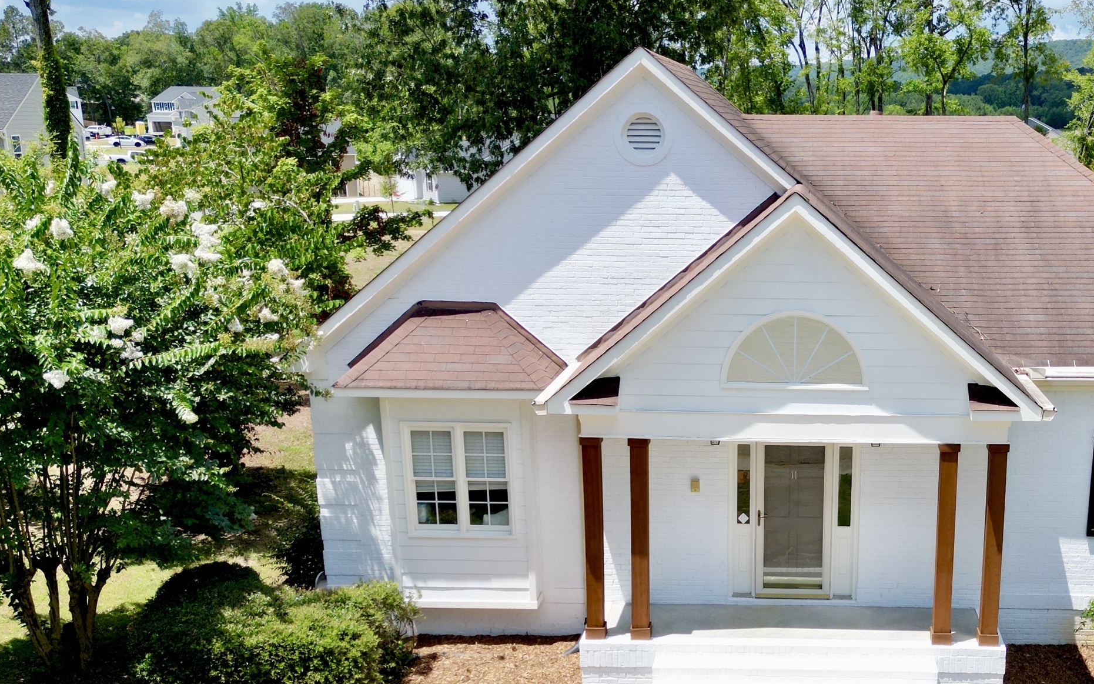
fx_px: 1252
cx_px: 766
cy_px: 478
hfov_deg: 46.1
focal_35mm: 42
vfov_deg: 30.2
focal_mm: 6.72
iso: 140
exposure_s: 1/3200
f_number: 1.7
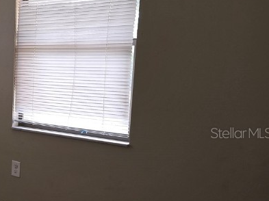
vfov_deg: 24.3
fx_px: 466
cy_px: 133
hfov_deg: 27.3
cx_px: -75
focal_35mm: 60
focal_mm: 6.3
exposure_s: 1/60
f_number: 1.7
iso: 50
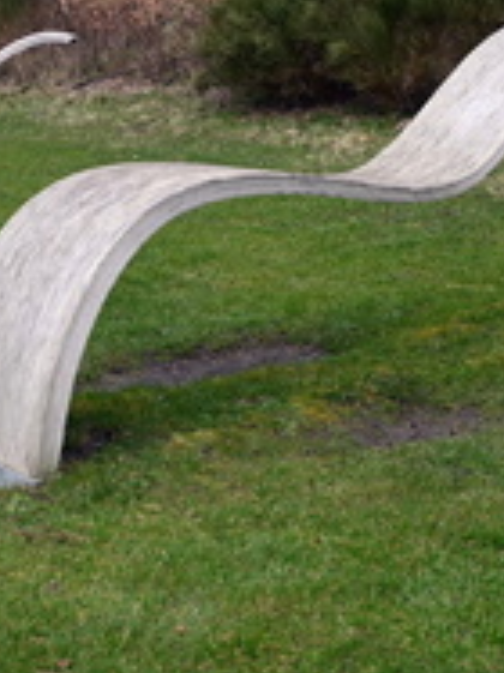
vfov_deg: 27.2
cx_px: 144
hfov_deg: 20.6
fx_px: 1380
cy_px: 218
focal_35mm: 71
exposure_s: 1/250
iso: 160
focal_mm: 23
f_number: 5.6
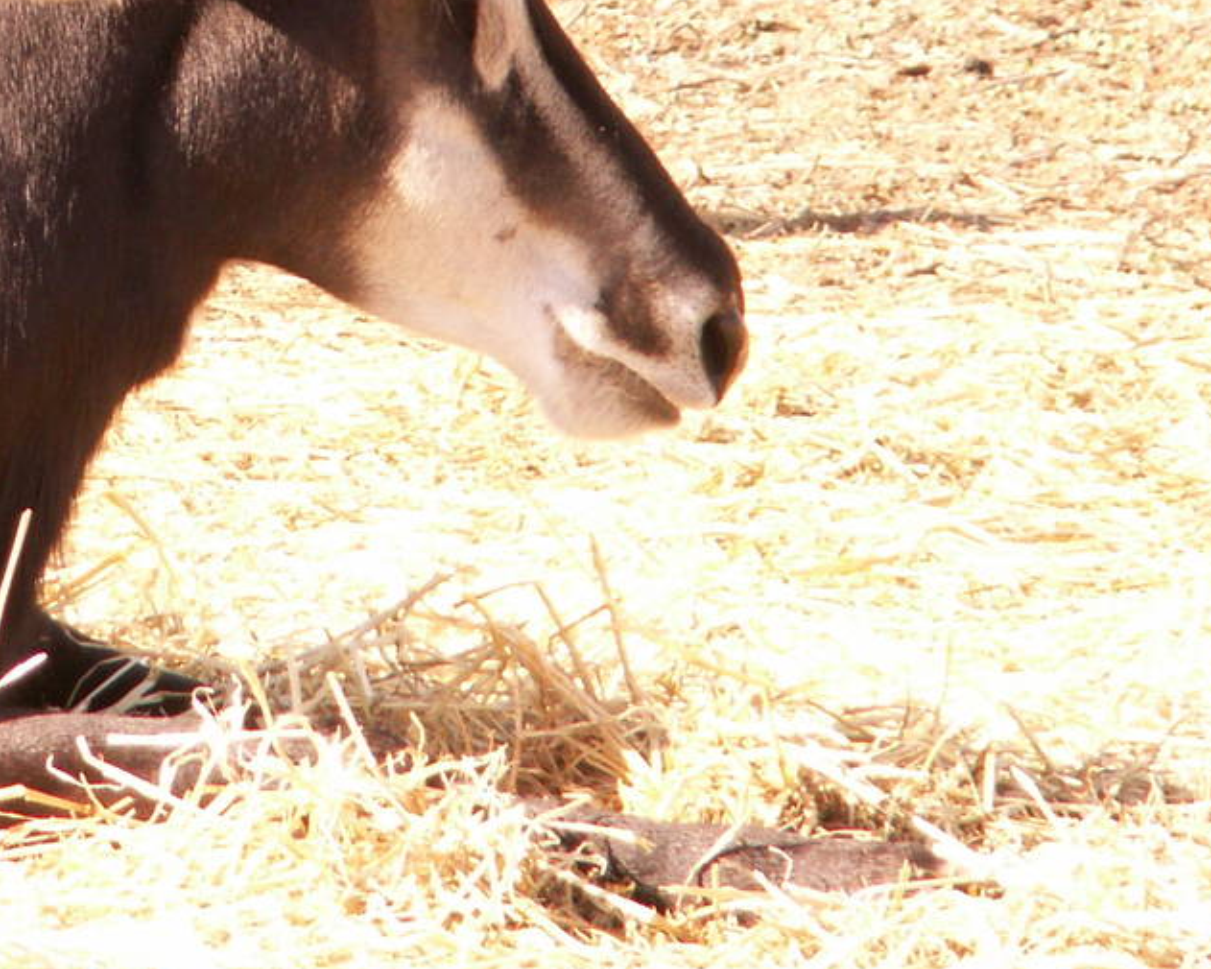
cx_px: -142
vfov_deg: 2.7
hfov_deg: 3.3
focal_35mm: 579
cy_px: -46
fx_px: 20755
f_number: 5
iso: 50
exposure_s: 1/80
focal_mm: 38.38
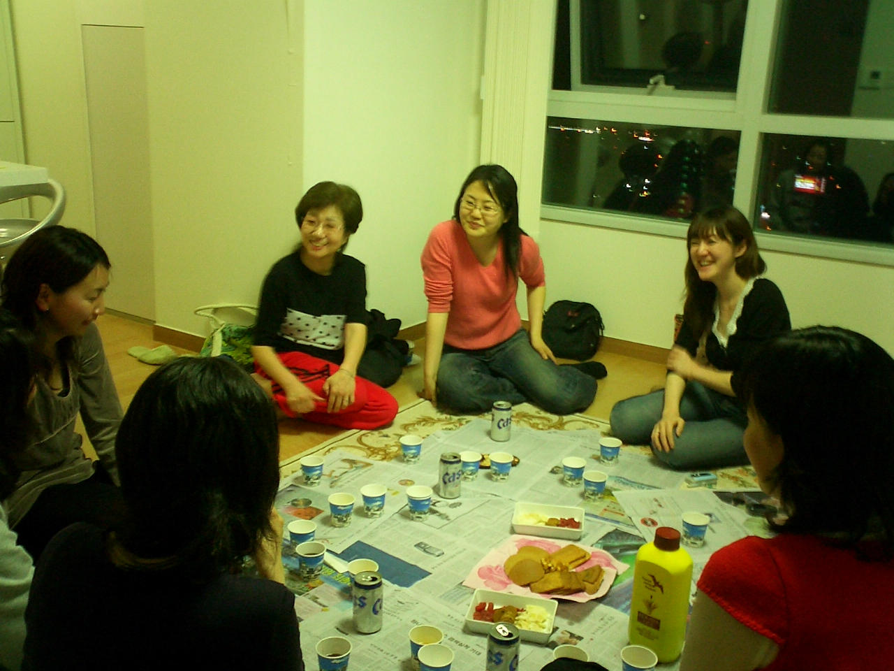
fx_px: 956
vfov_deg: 38.7
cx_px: 447
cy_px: 336
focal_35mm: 37
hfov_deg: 50.1
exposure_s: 1/10
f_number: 3.5
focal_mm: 5.6
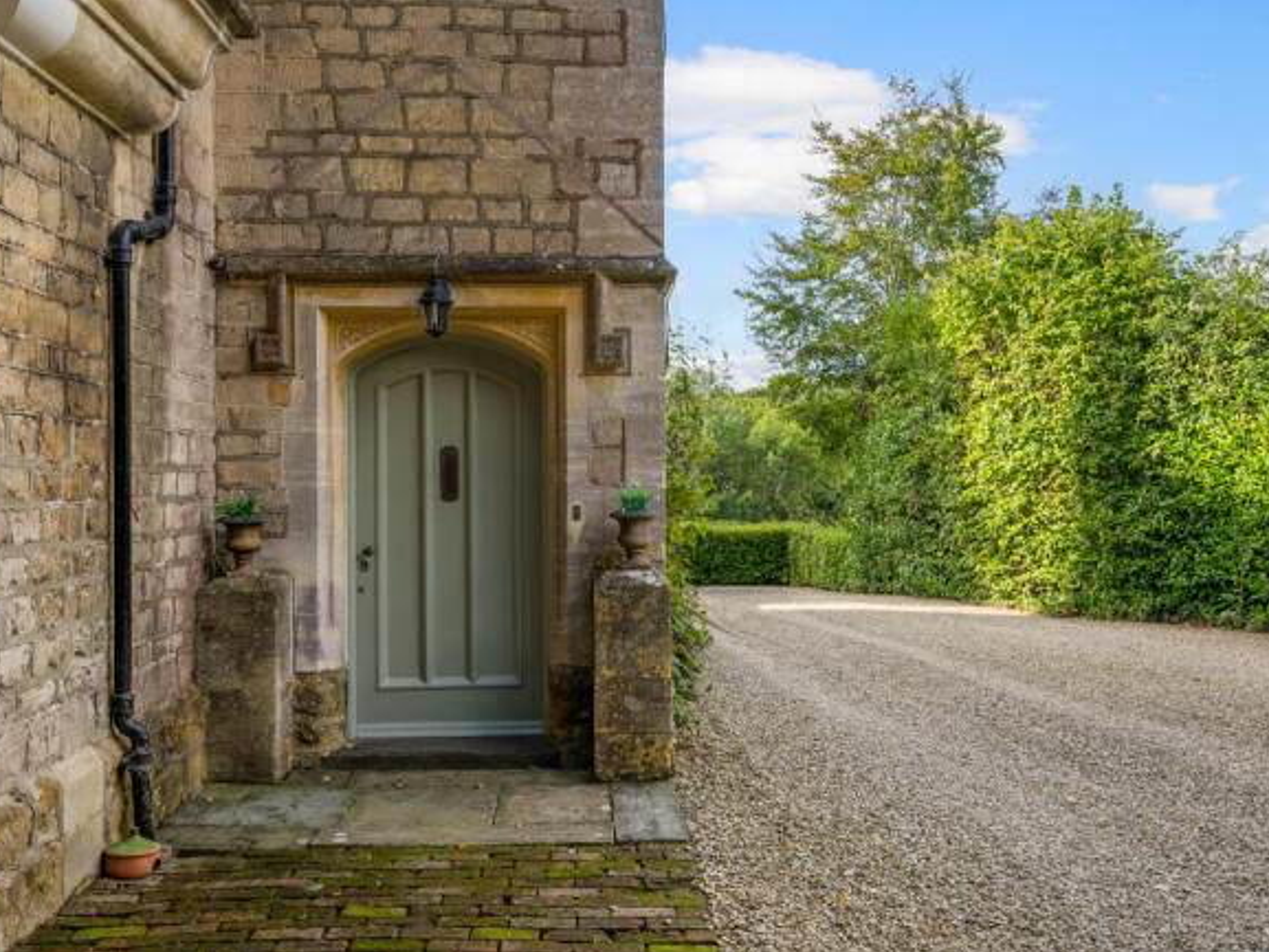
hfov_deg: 51.3
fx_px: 1320
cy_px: 478
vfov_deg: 39.7
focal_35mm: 36
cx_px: 654
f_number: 8
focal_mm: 33
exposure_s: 1/320
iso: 640
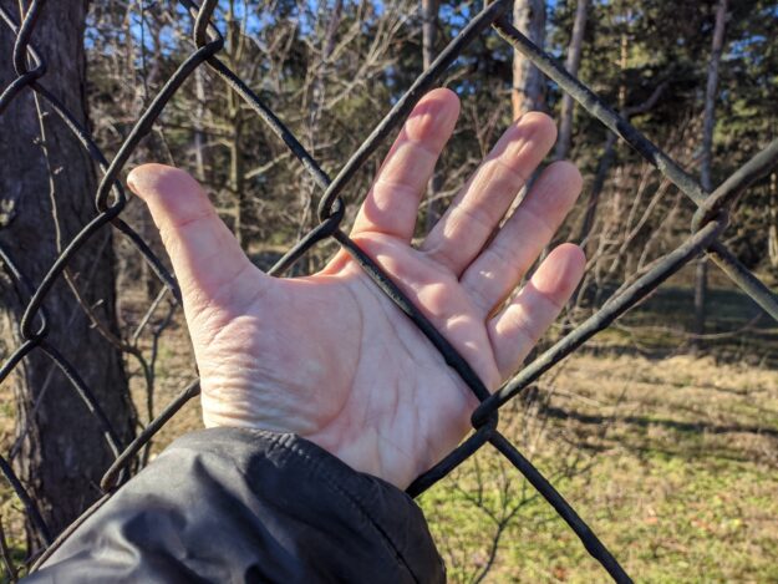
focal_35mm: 25
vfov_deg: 54.9
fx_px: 562
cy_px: 292
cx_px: 389
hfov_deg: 69.4
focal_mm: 4.71
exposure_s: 1/801
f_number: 1.79
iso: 60
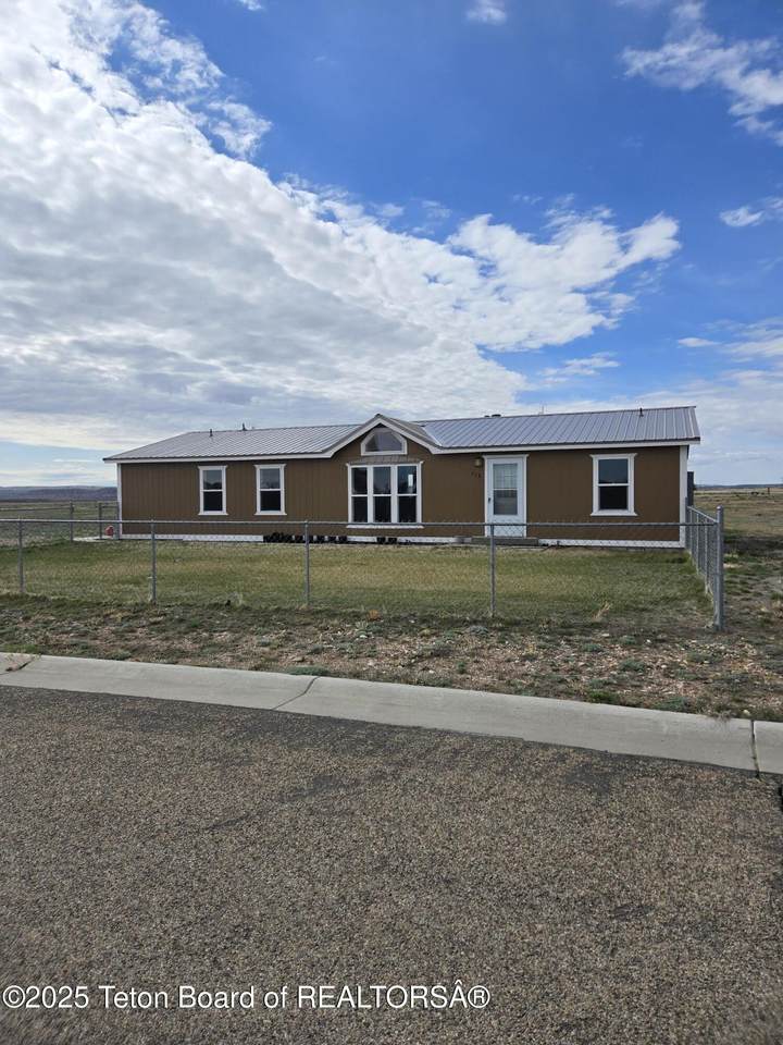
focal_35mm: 23
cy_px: 522
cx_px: 392
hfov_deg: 58.9
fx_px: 694
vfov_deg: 73.9
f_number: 1.8
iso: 25
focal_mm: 5.4
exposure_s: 1/2921
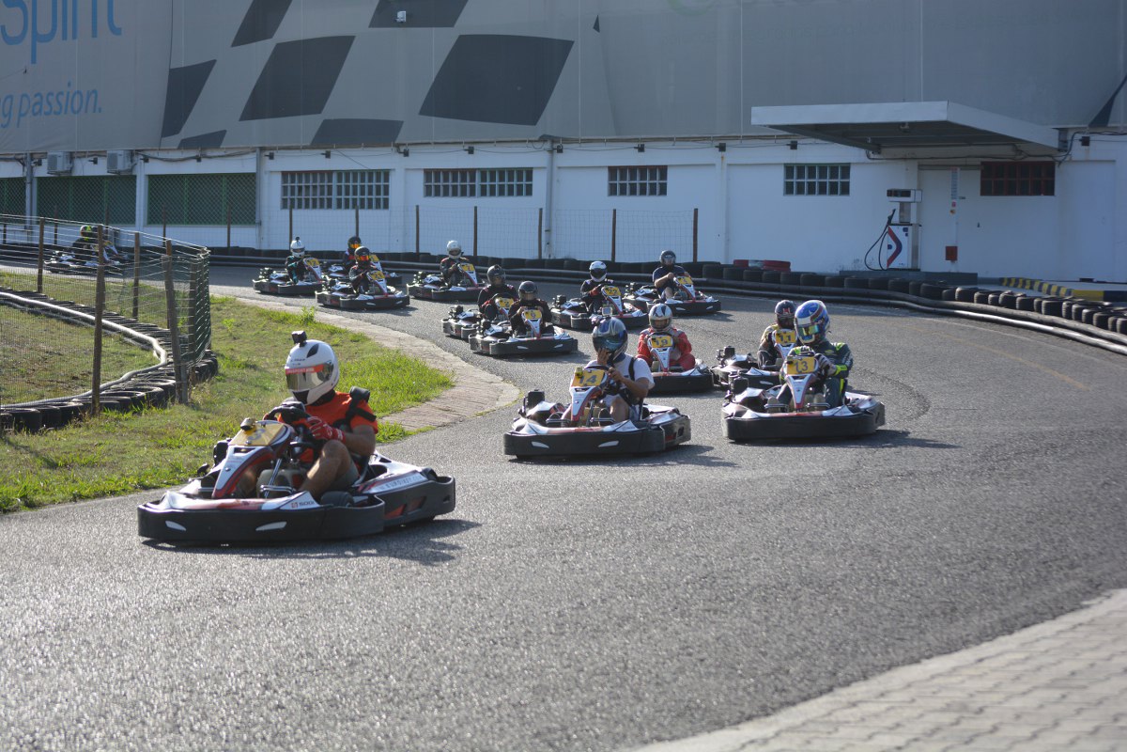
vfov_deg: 16.6
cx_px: 564
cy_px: 376
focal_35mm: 82
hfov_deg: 24.6
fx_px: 2583
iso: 400
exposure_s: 1/1250
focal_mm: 55
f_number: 5
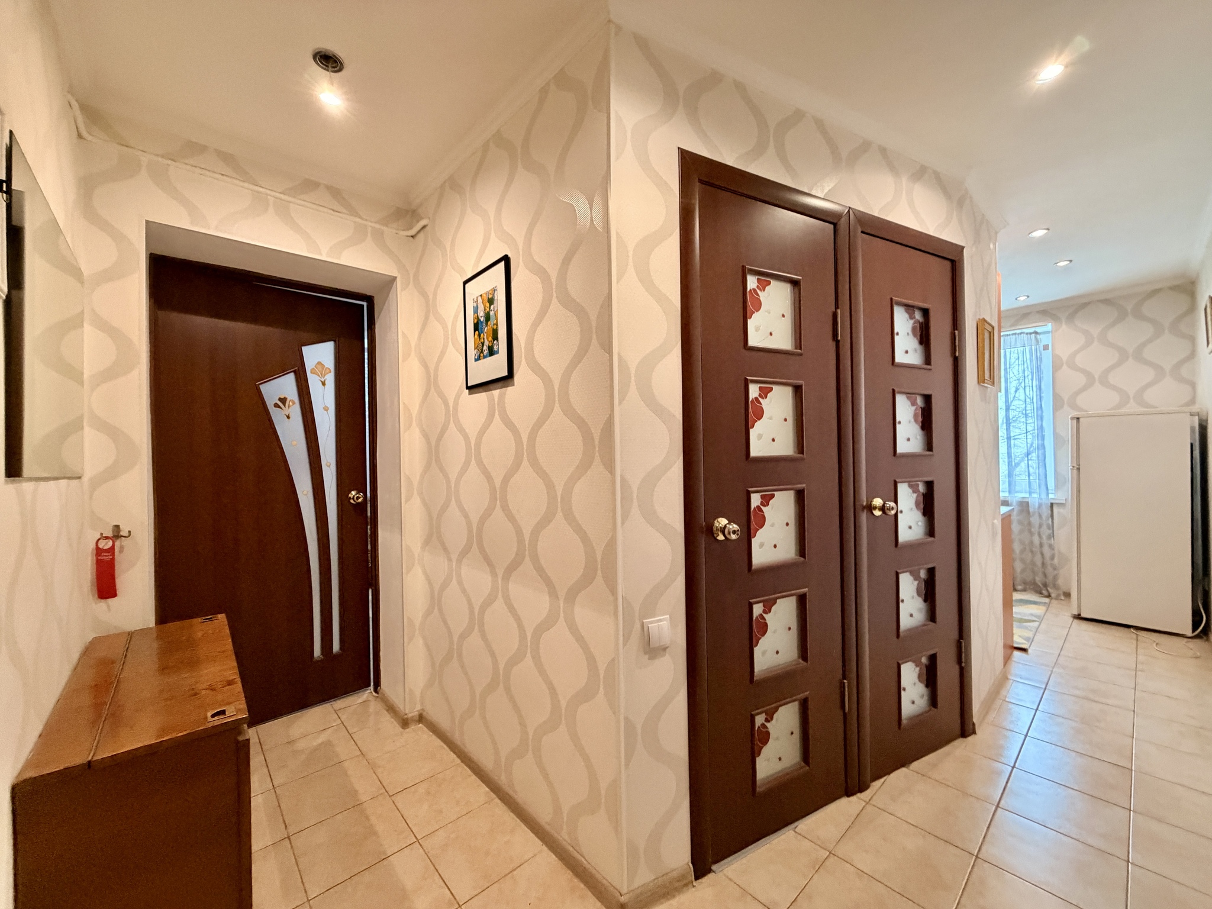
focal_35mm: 14
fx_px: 490
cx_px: 606
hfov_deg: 102.1
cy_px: 454
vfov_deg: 85.7
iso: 500
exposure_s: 1/50
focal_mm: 2.22
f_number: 2.2
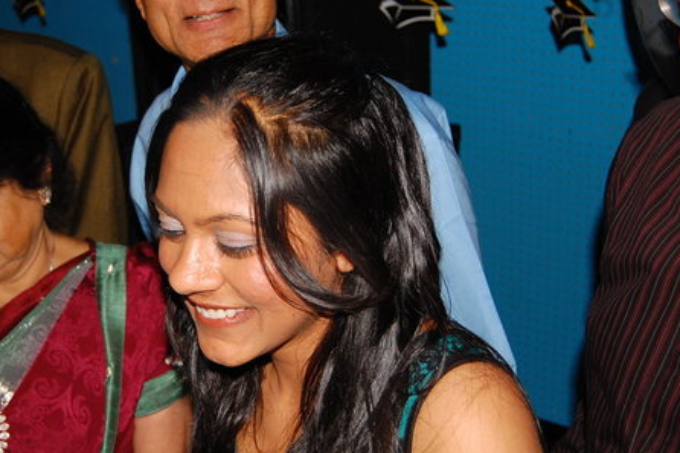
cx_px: 232
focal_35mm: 67
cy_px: 267
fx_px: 1260
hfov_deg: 30.0
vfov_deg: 20.4
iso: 400
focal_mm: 31
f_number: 4.5
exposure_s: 1/60
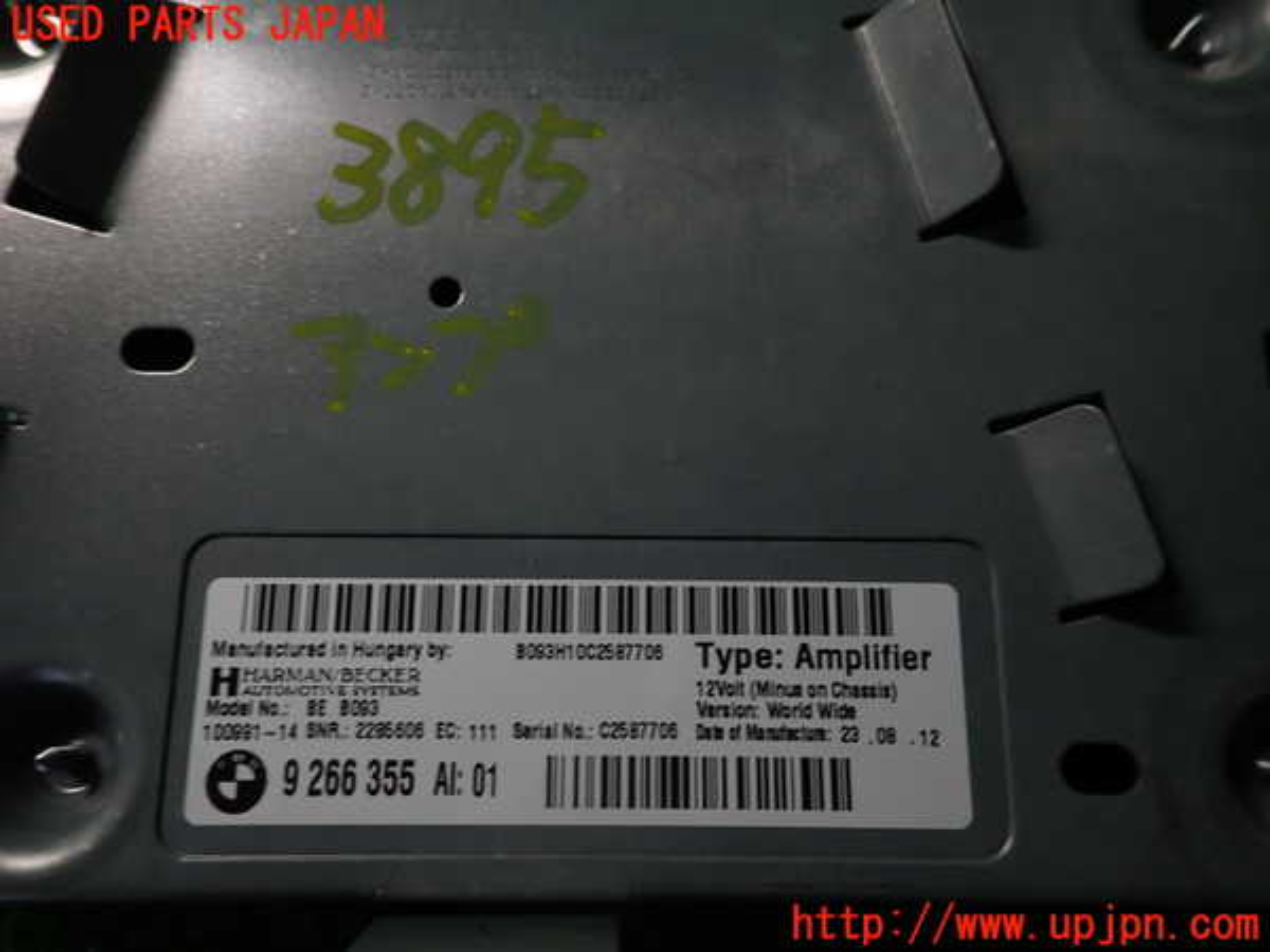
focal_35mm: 25
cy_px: 476
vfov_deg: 54.9
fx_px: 917
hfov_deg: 69.4
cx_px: 635
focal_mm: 4.5
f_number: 2
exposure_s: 1/30
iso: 200
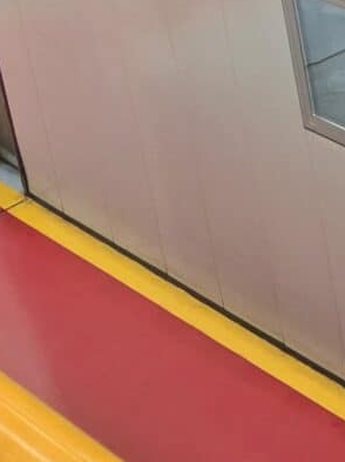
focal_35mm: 120
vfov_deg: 14.5
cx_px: 1097
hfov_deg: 9.3
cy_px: -356
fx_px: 1597
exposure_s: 1/180
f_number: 1.7
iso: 200
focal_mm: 6.3
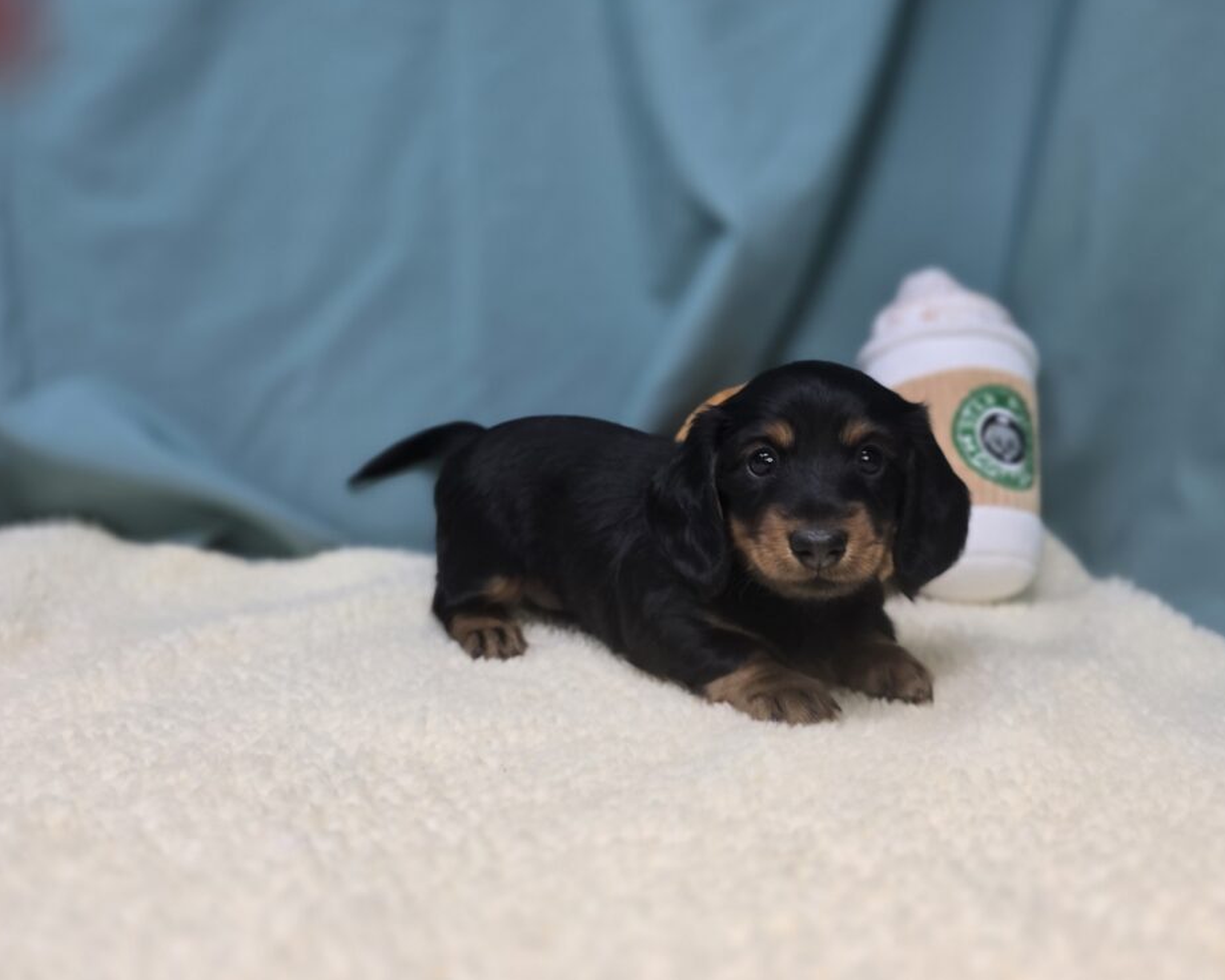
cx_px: 648
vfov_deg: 56.8
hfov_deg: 68.0
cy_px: 498
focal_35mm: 25
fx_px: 906
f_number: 1.7
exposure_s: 1/120
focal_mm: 6.3
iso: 50
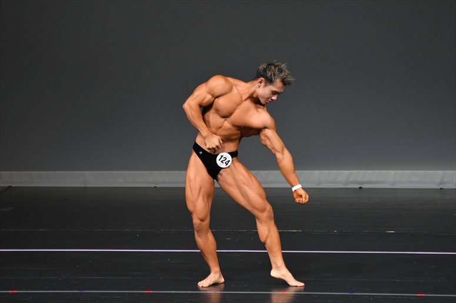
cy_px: 152
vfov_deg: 3.7
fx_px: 4748
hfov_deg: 5.5
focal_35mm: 375
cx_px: 228
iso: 4000
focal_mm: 250
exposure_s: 1/400
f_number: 5.6
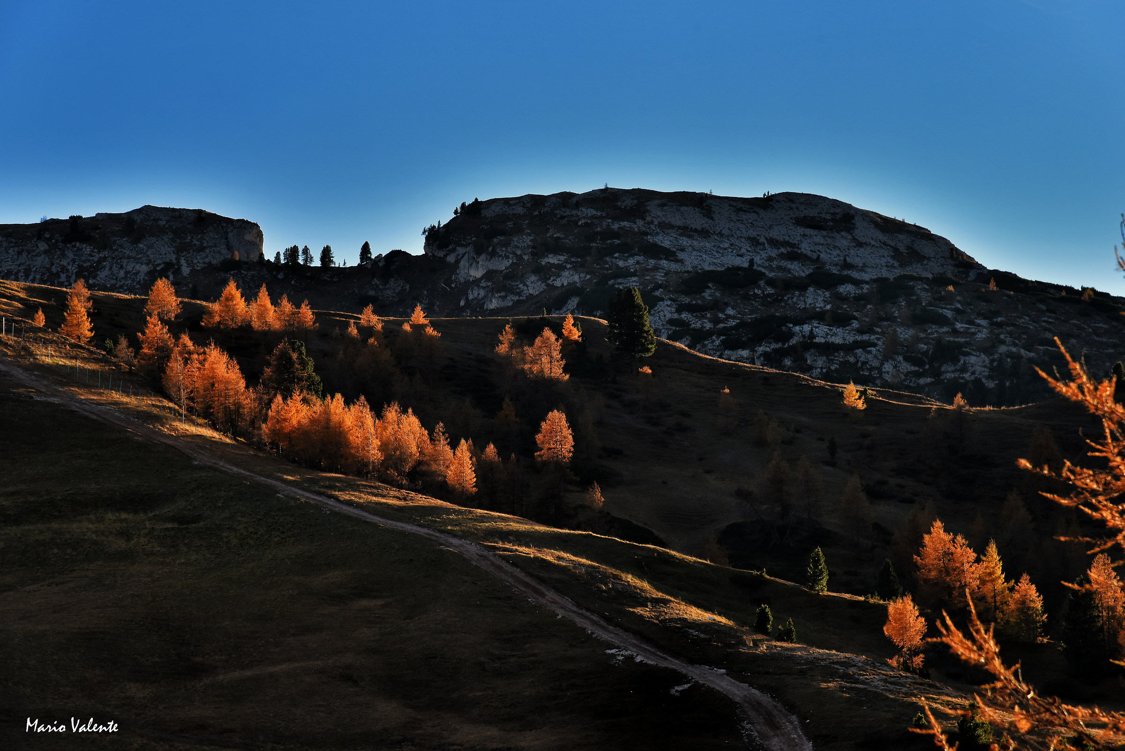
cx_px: 562
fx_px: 3750
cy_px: 376
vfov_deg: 11.4
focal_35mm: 120
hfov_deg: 17.1
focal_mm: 120
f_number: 9
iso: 320
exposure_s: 1/100
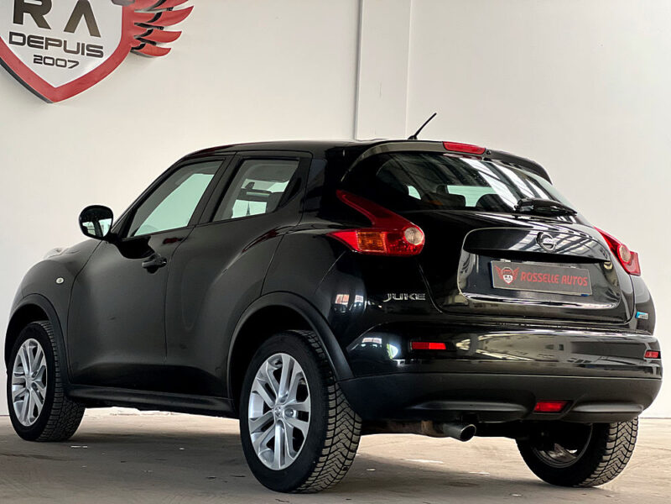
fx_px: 1493
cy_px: 252
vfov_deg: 19.1
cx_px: 336
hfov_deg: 25.3
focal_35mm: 77
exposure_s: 1/121
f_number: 2.8
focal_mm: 9
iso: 250
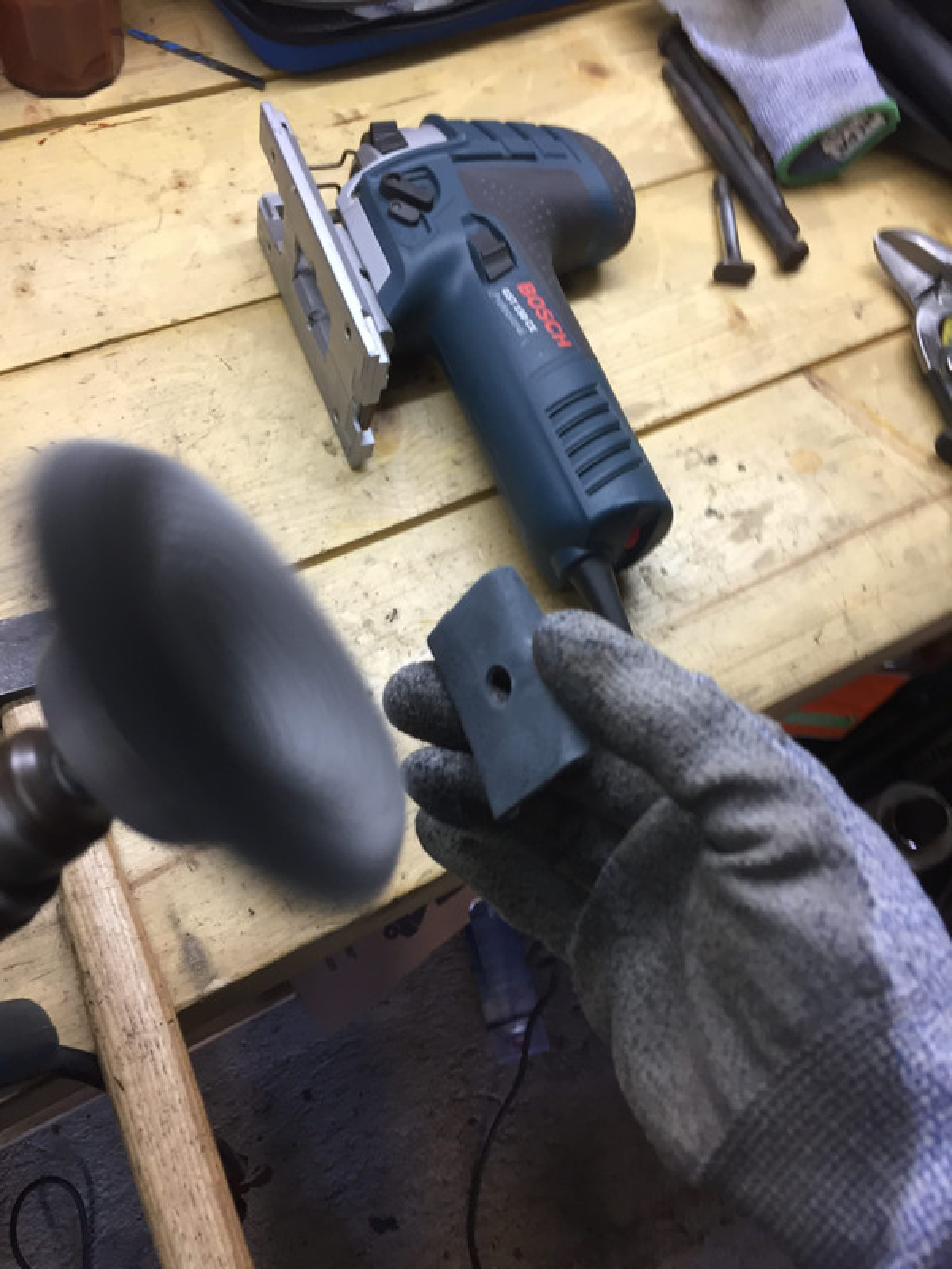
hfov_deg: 48.2
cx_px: 476
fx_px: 1063
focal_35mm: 29
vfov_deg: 61.7
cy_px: 634
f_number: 2.2
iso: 100
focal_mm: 4.15
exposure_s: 1/33
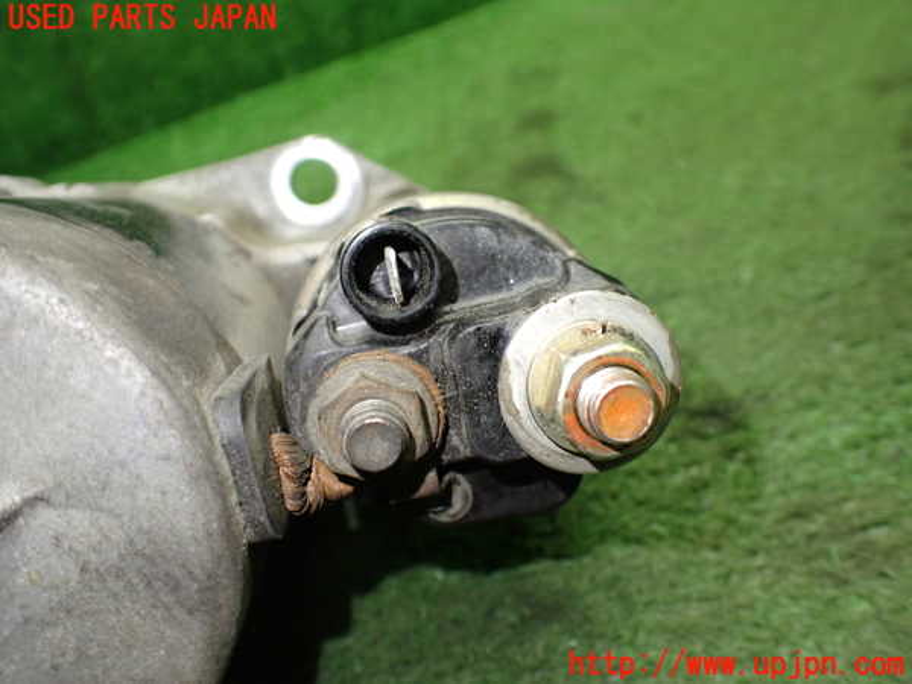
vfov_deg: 46.8
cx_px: 456
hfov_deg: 60.0
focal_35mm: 30
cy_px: 342
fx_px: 790
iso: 640
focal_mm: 5.4
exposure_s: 1/125
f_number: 2.3
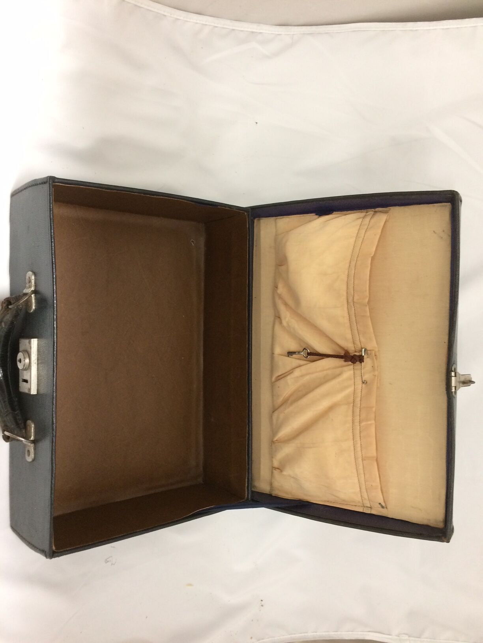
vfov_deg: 61.7
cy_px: 322
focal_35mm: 29
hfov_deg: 48.2
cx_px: 242
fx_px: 540
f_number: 2.2
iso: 200
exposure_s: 1/33
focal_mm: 4.15
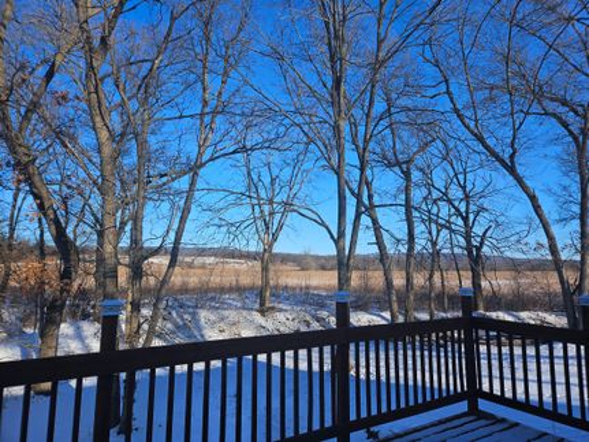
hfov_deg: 73.9
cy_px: 221
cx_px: 294
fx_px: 391
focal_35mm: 23
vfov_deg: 58.9
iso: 25
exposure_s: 1/1445
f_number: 1.8
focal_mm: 5.4
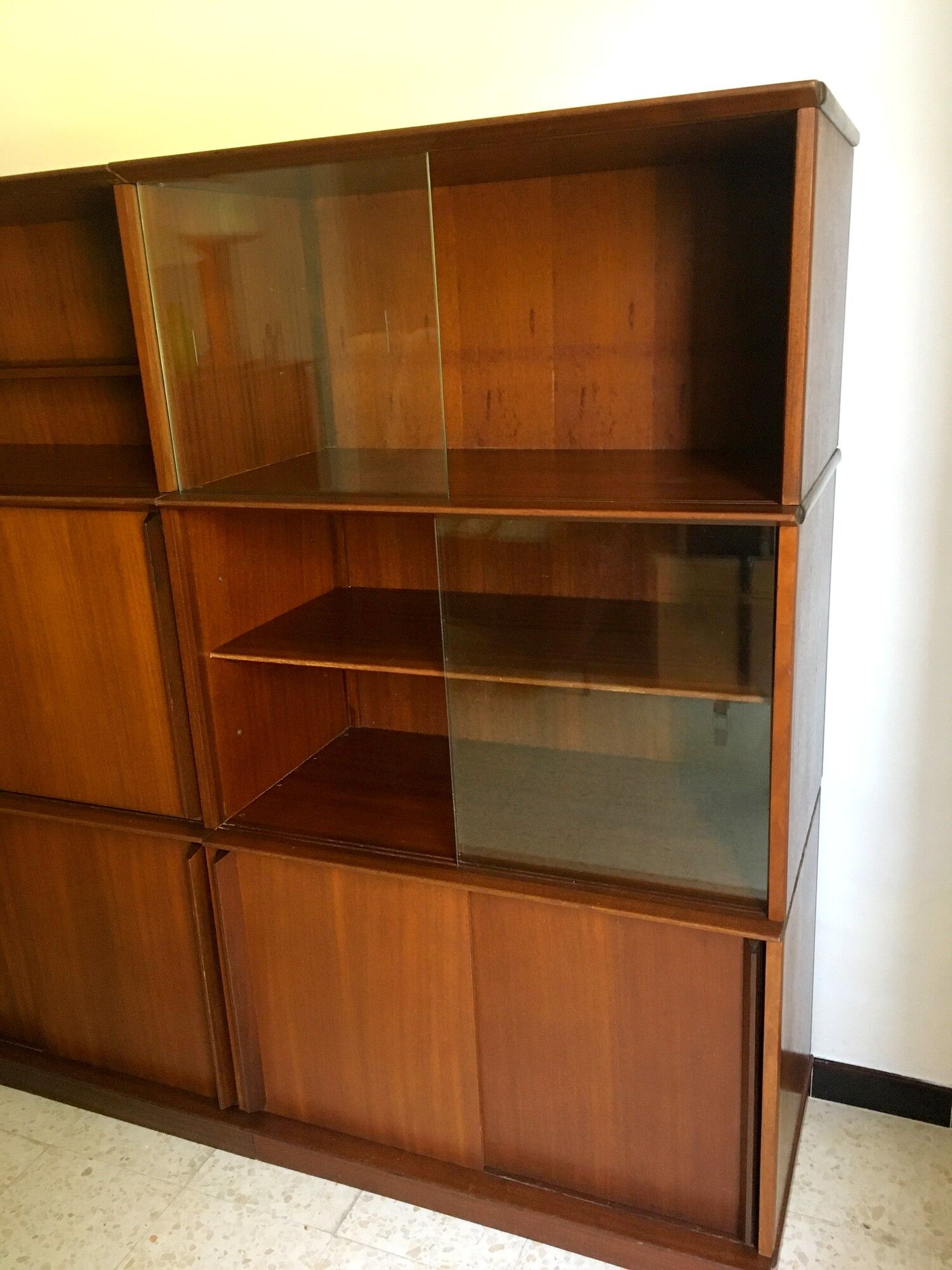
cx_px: 476
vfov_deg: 61.7
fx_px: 1063
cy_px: 635
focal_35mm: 29
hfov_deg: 48.2
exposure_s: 1/33
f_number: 2.2
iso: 250
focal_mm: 4.15
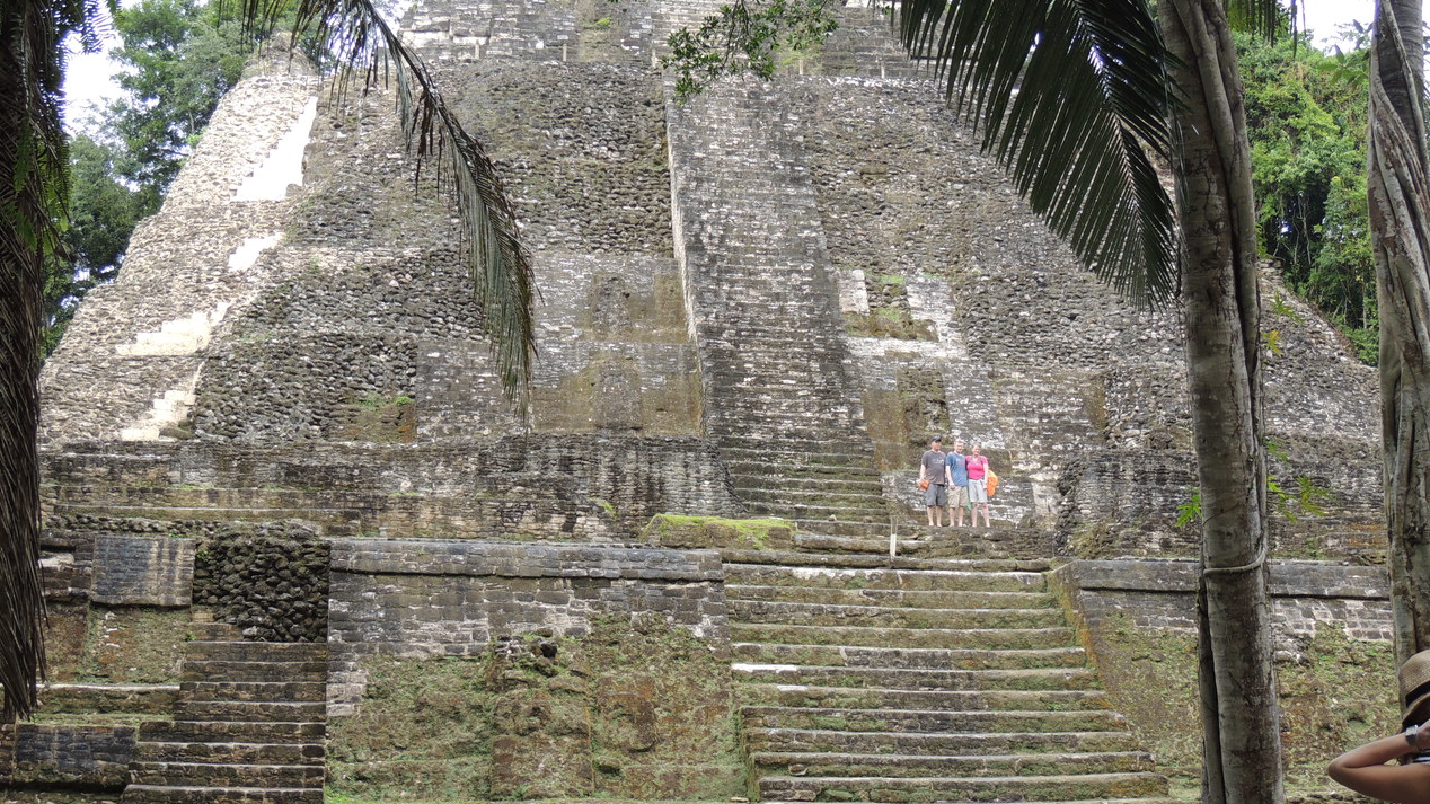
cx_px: 721
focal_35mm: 55
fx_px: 2085
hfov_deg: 37.9
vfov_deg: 21.8
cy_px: 458
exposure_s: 1/160
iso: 100
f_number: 3.6
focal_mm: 8.9
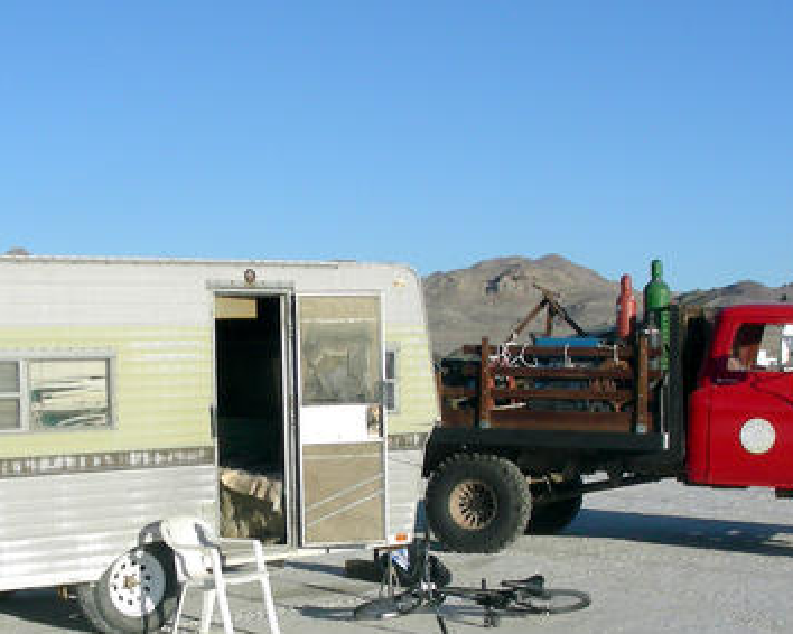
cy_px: 412
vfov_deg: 22.7
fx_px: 1572
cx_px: 338
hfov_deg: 28.3
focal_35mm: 67
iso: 50
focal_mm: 6.3
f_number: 5.6
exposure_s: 1/543
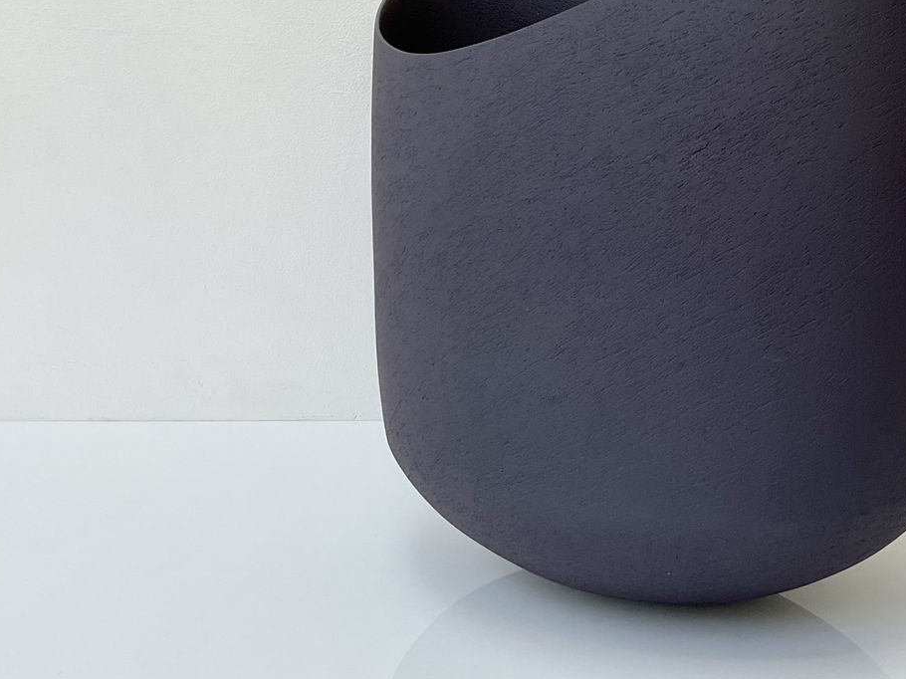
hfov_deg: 37.0
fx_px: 1334
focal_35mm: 51
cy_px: 275
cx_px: 625
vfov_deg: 28.5
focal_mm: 3
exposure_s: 1/120
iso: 32
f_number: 1.8
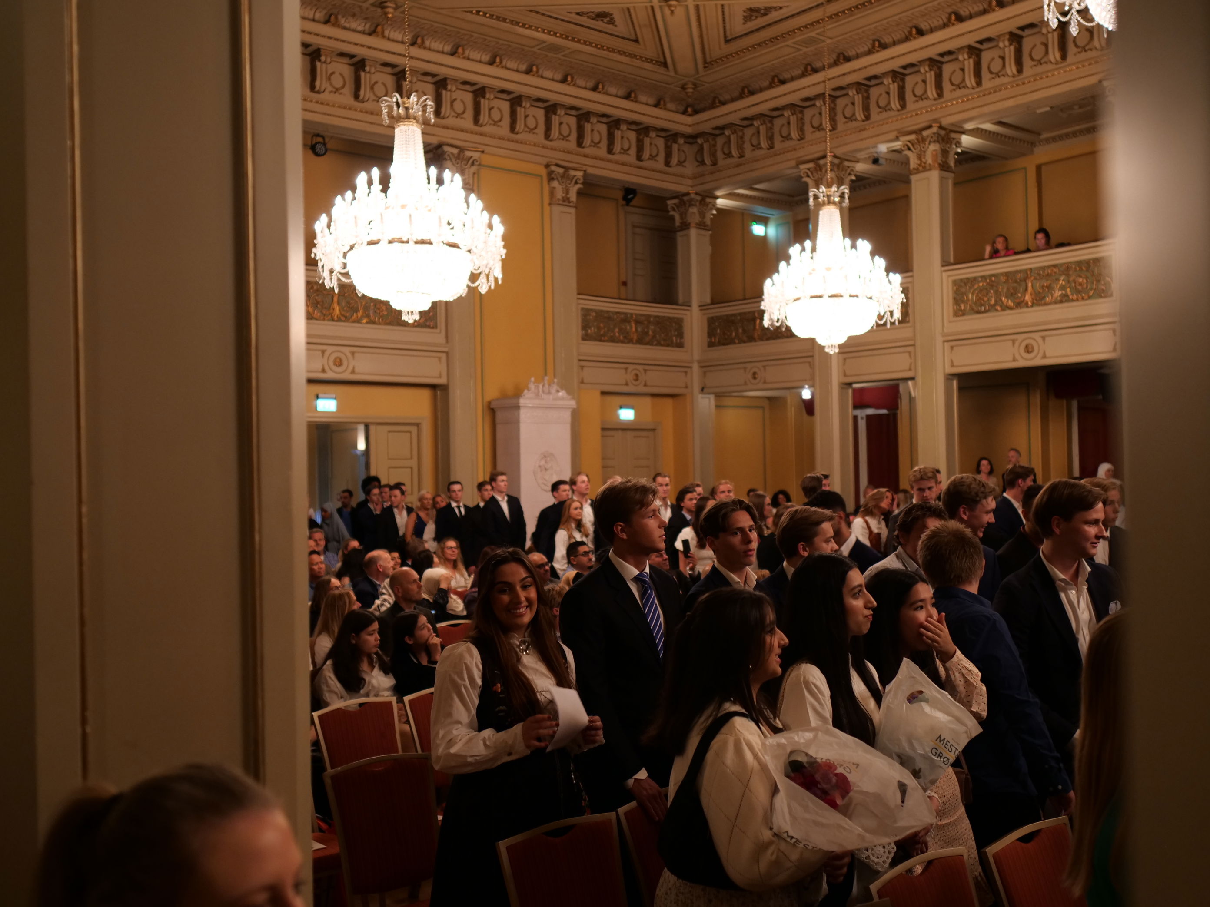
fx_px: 1119
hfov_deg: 56.8
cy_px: 454
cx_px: 605
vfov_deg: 44.2
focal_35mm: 32
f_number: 1.4
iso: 640
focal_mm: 16
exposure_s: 1/60
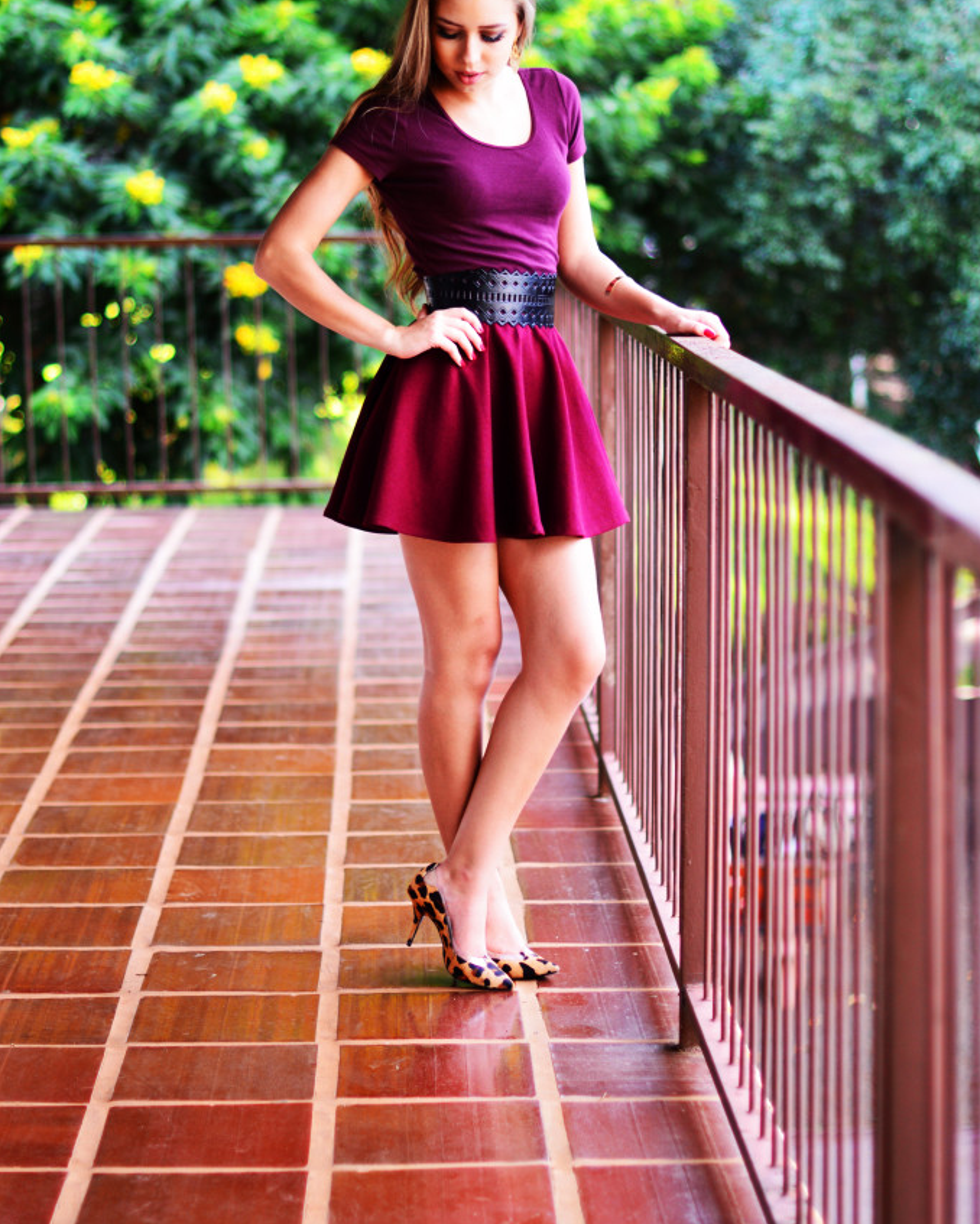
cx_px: 491
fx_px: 3081
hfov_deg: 18.1
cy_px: 487
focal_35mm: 85
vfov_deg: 22.4
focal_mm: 50
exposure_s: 1/400
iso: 100
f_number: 1.4
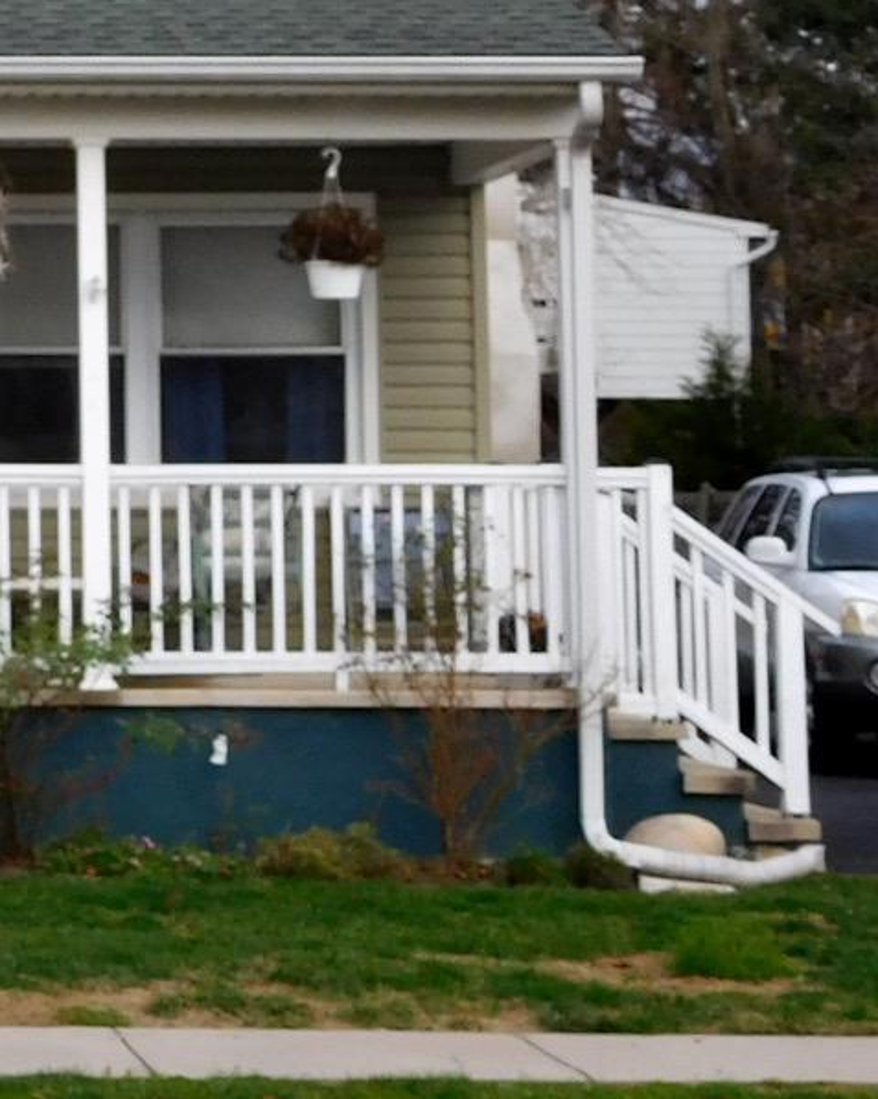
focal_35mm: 134
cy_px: 53
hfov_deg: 10.9
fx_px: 4356
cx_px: -561
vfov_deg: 14.2
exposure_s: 1/100
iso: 125
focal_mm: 7.1
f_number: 3.9
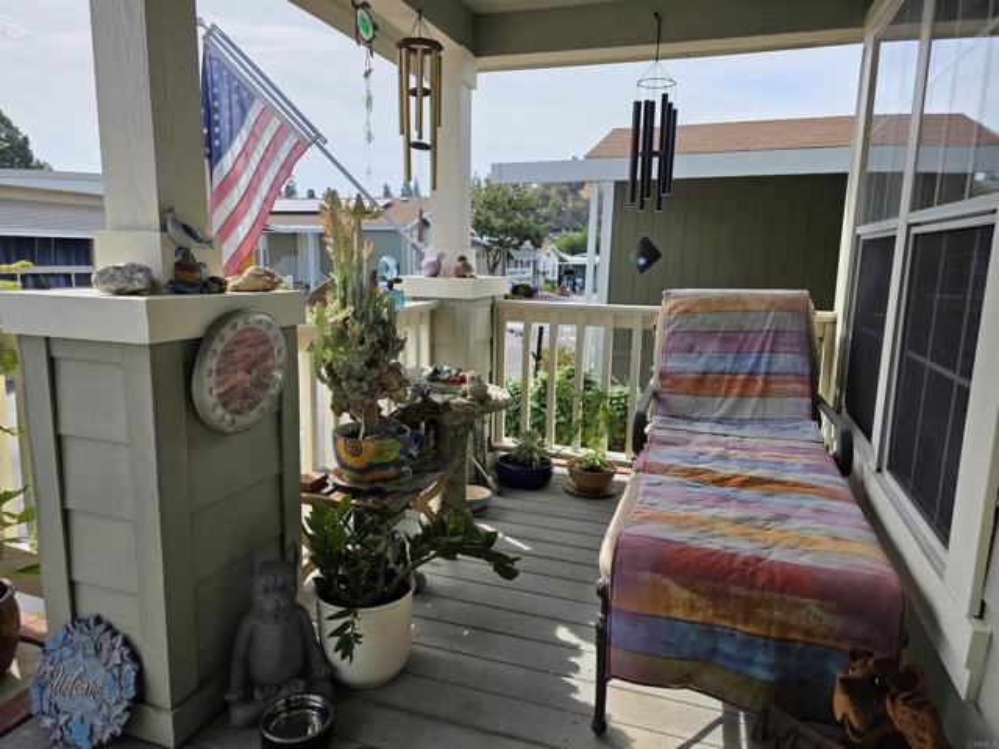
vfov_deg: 58.9
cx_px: 500
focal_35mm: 23
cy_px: 374
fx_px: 664
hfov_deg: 73.9
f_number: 1.7
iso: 80
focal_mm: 6.3
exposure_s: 1/5958
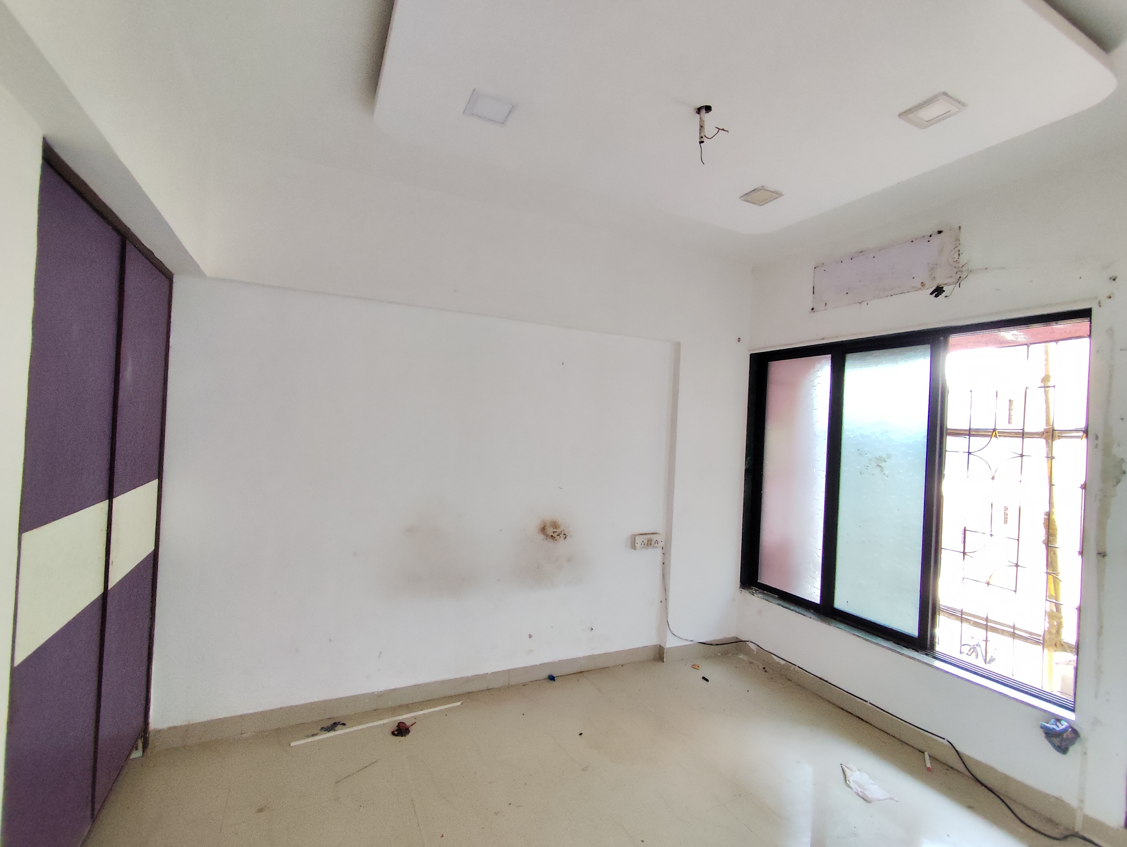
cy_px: 424
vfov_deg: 78.2
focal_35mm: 16
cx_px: 564
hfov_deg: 94.5
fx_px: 521
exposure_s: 1/50
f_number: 2.2
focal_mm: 1.65
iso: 125
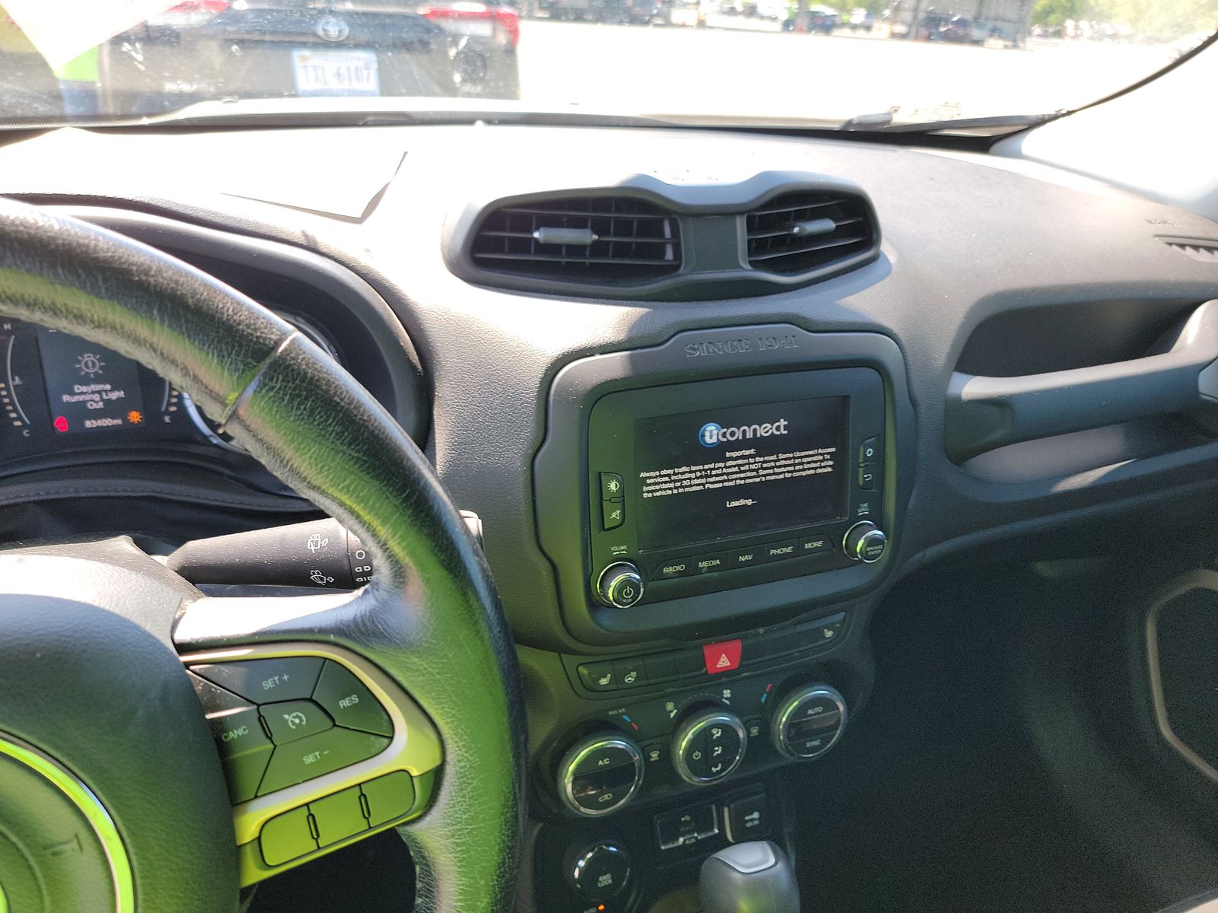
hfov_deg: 71.6
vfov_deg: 56.8
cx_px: 609
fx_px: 844
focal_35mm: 24
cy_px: 456
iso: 76
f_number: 1.8
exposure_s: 1/119
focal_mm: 6.7
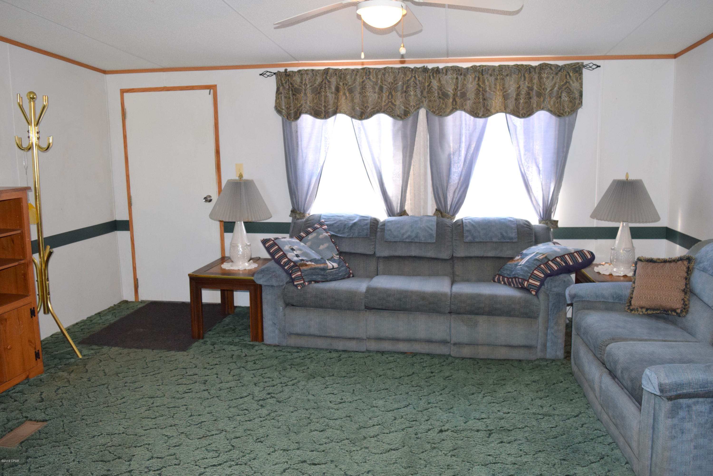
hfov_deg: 67.4
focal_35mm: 27
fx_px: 535
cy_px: 238
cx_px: 356
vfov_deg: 47.9
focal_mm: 18
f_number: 5.6
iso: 800
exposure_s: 1/125
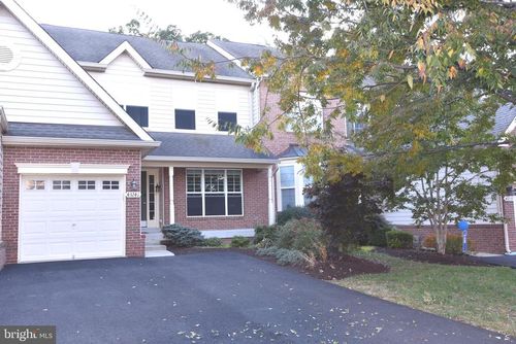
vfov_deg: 37.9
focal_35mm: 35
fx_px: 502
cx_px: 258
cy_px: 172
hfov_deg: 54.4
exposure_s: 1/125
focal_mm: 35
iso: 640
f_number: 5.6
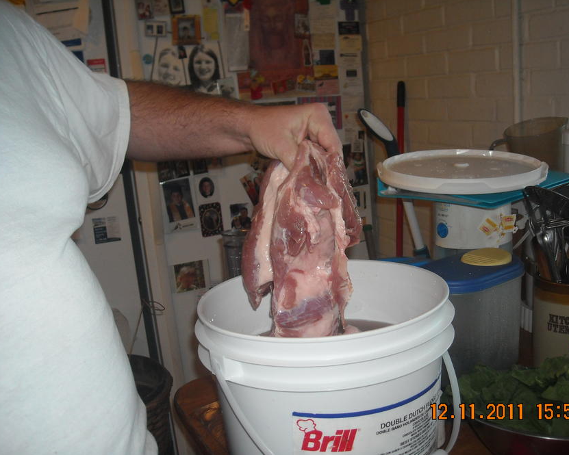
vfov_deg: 40.1
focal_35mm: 37
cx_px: 301
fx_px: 623
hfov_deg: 49.1
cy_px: 229
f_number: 2.8
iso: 200
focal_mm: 5.7
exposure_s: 1/60
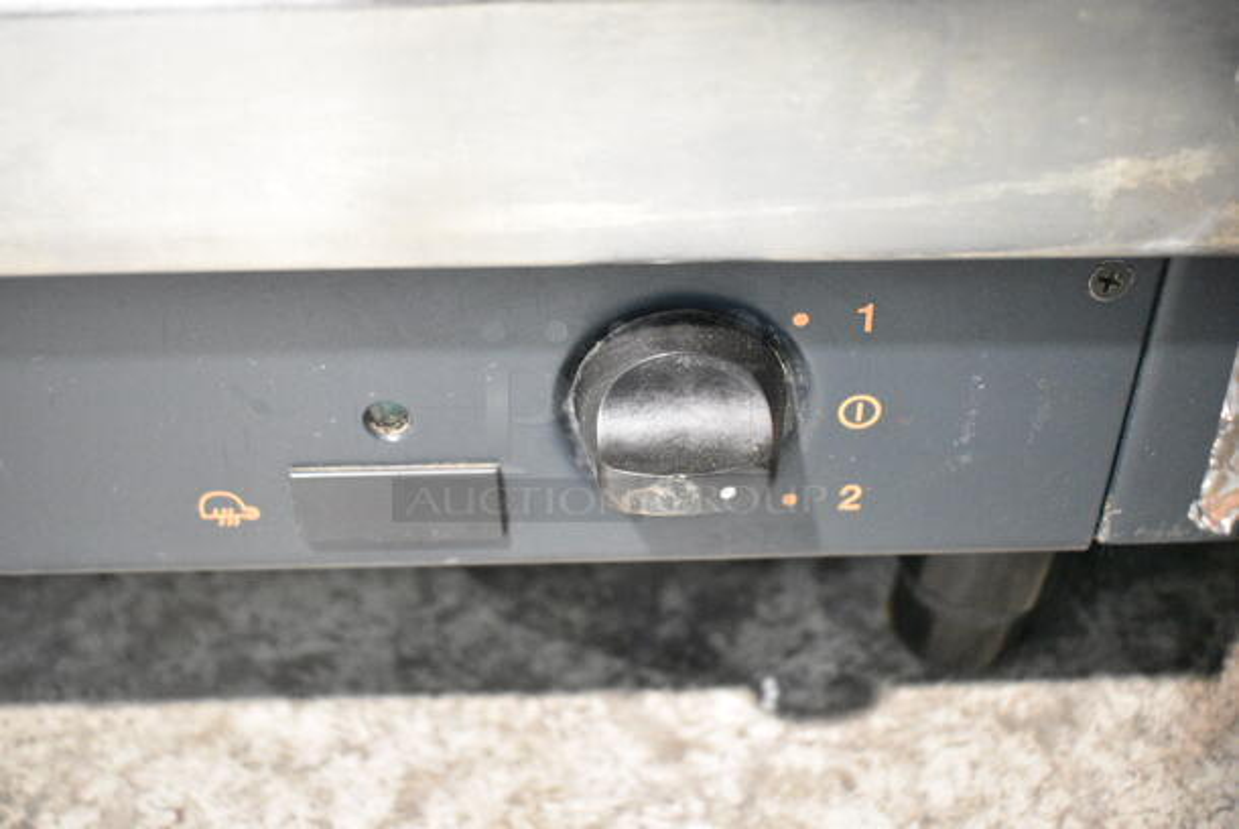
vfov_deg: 32.0
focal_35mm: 42
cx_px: 620
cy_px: 414
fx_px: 1447
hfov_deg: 46.4
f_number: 4.2
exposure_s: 1/50
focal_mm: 28
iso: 7200
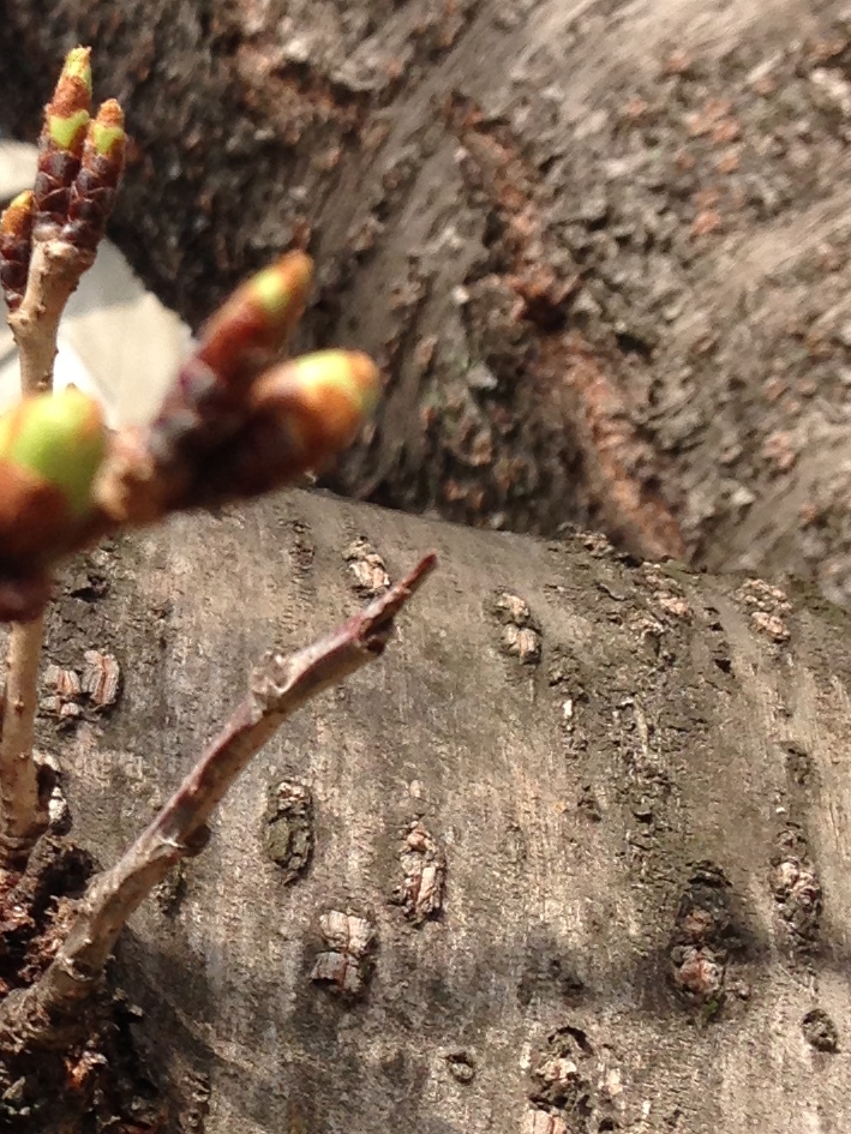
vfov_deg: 17.2
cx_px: -204
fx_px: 3736
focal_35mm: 114
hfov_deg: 12.6
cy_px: 450
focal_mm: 4.12
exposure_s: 1/1022
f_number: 2.4
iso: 50
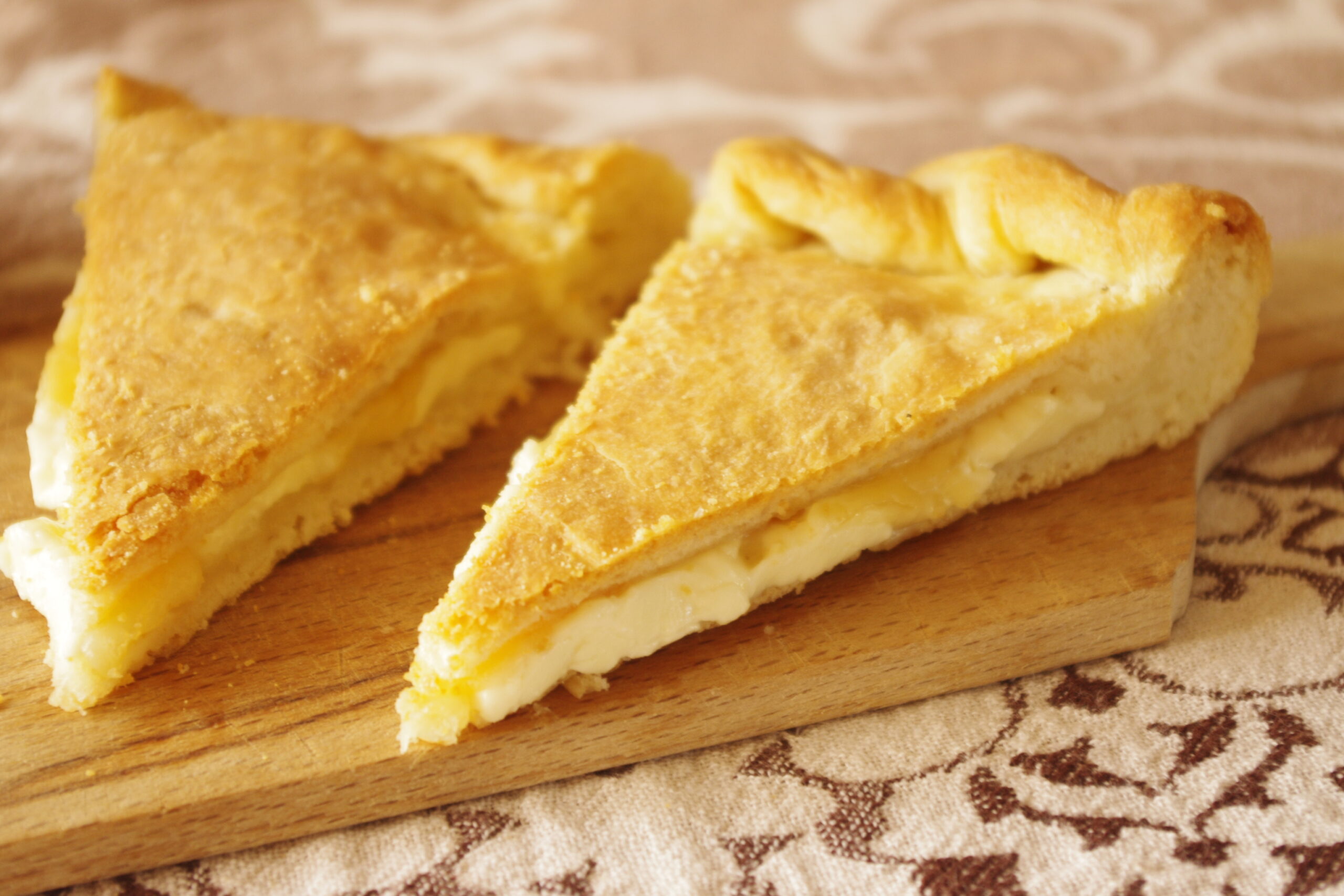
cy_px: 448
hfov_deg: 27.0
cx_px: 672
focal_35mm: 75
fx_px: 2800
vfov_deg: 18.2
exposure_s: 1/30
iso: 400
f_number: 5.6
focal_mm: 50
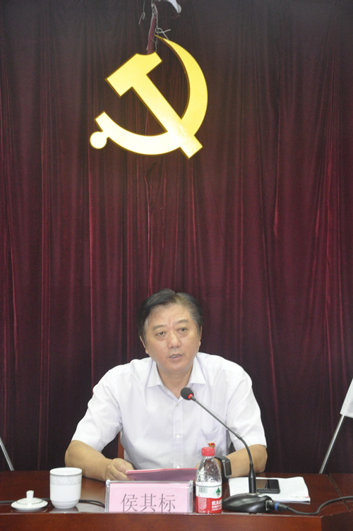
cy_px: 266
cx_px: 176
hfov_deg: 18.9
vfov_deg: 28.1
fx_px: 1061
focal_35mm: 72
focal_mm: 48
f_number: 5.6
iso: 2500
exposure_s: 1/100
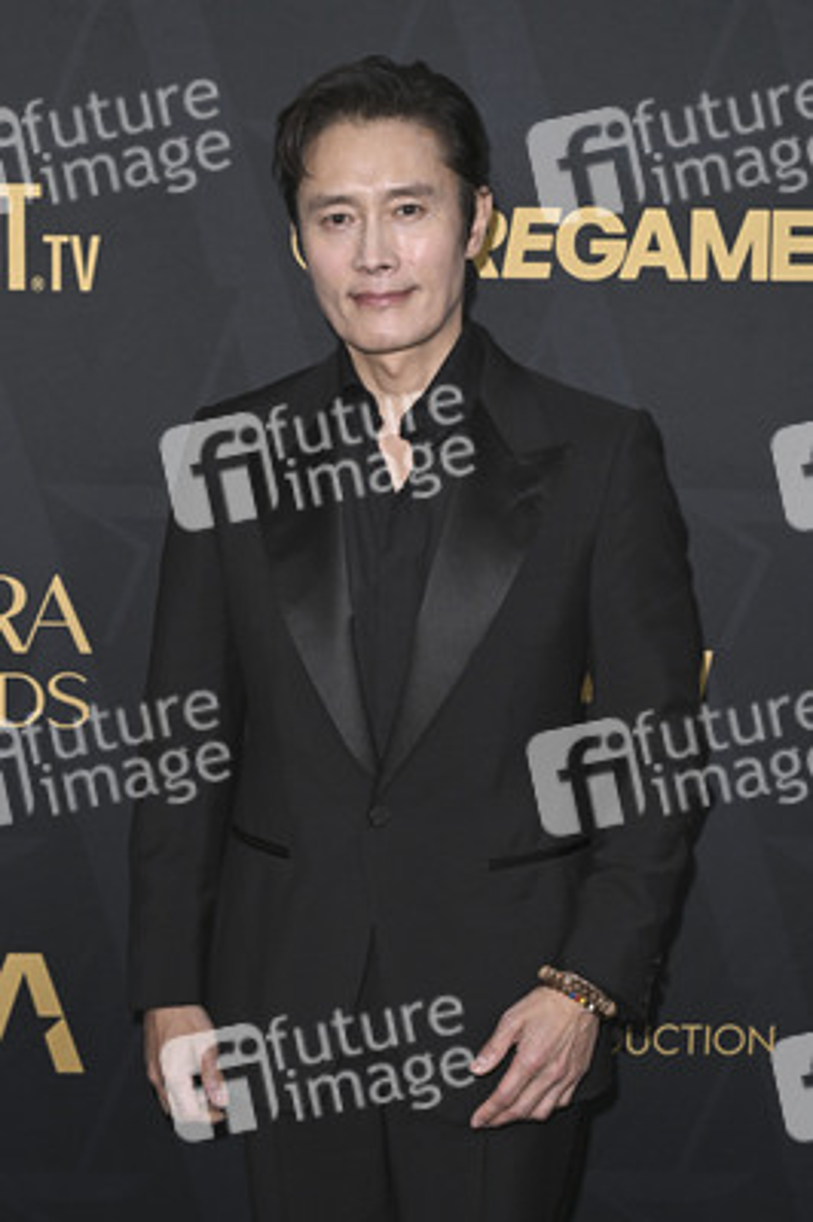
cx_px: 406
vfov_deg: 29.7
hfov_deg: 20.0
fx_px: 2307
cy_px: 611
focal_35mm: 68
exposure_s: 1/320
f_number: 5.6
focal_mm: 68
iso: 2000
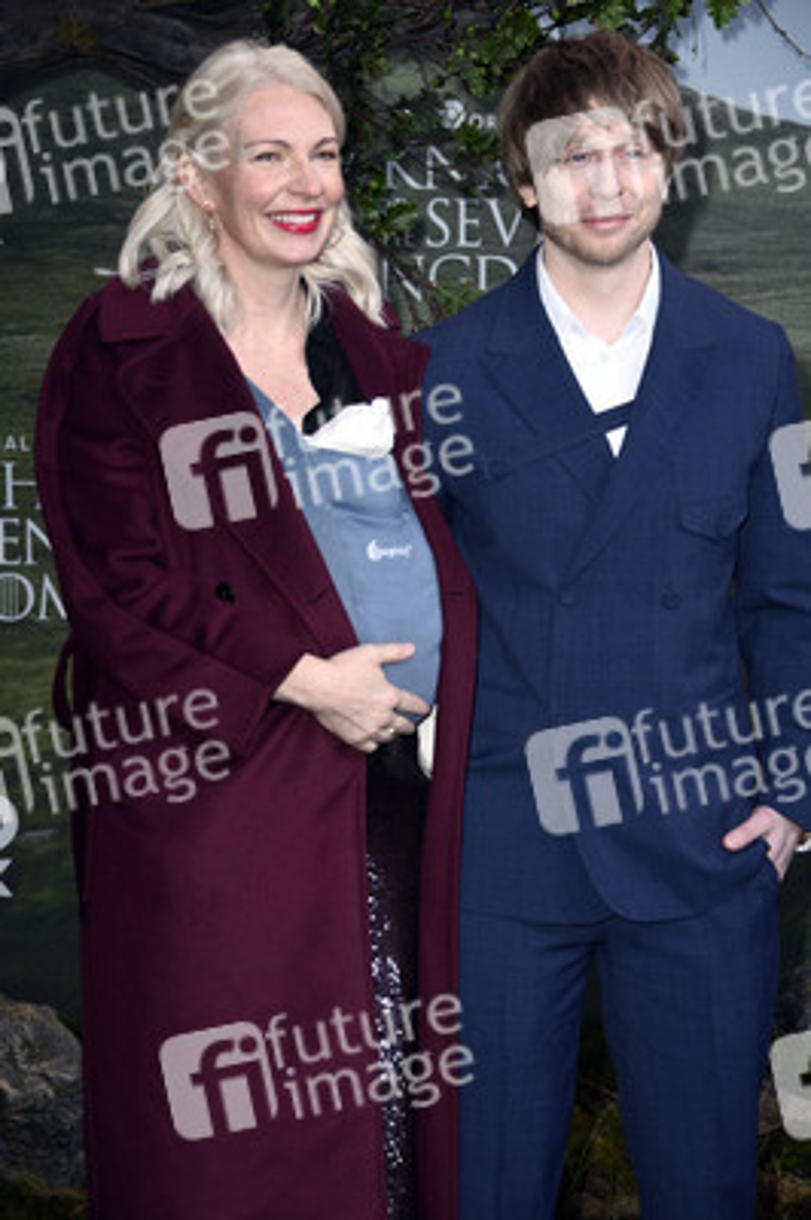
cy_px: 610
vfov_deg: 22.6
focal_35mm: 90
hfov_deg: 15.2
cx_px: 406
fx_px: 3046
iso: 640
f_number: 5.6
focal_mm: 90
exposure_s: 1/250
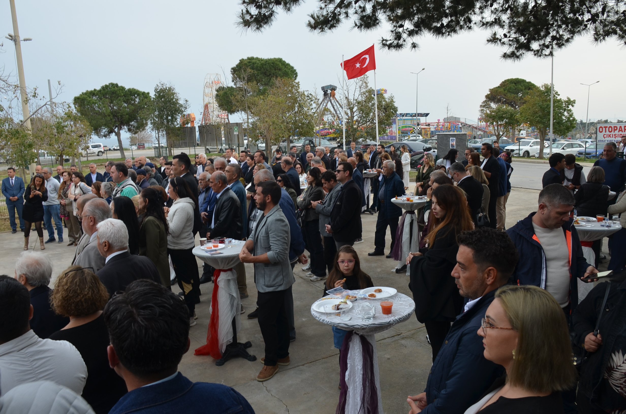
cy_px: 207
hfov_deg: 67.5
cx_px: 313
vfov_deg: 47.7
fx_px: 469
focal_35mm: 27
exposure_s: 1/125
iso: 200
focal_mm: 18
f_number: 5.6
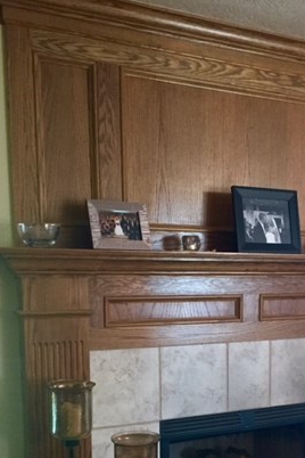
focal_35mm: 48
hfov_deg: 27.6
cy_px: 358
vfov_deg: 39.7
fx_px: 610
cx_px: 239
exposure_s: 1/24
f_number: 2.2
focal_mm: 4.15
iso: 250
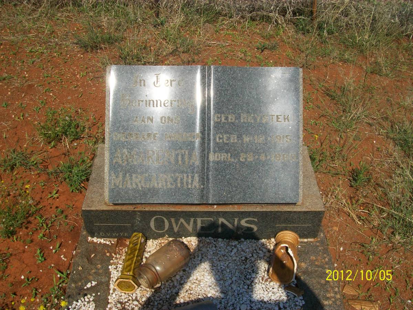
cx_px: 206
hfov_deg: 51.4
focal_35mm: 36
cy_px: 155
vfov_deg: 39.7
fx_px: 430
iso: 64
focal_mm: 6
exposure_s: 1/800
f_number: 4.8
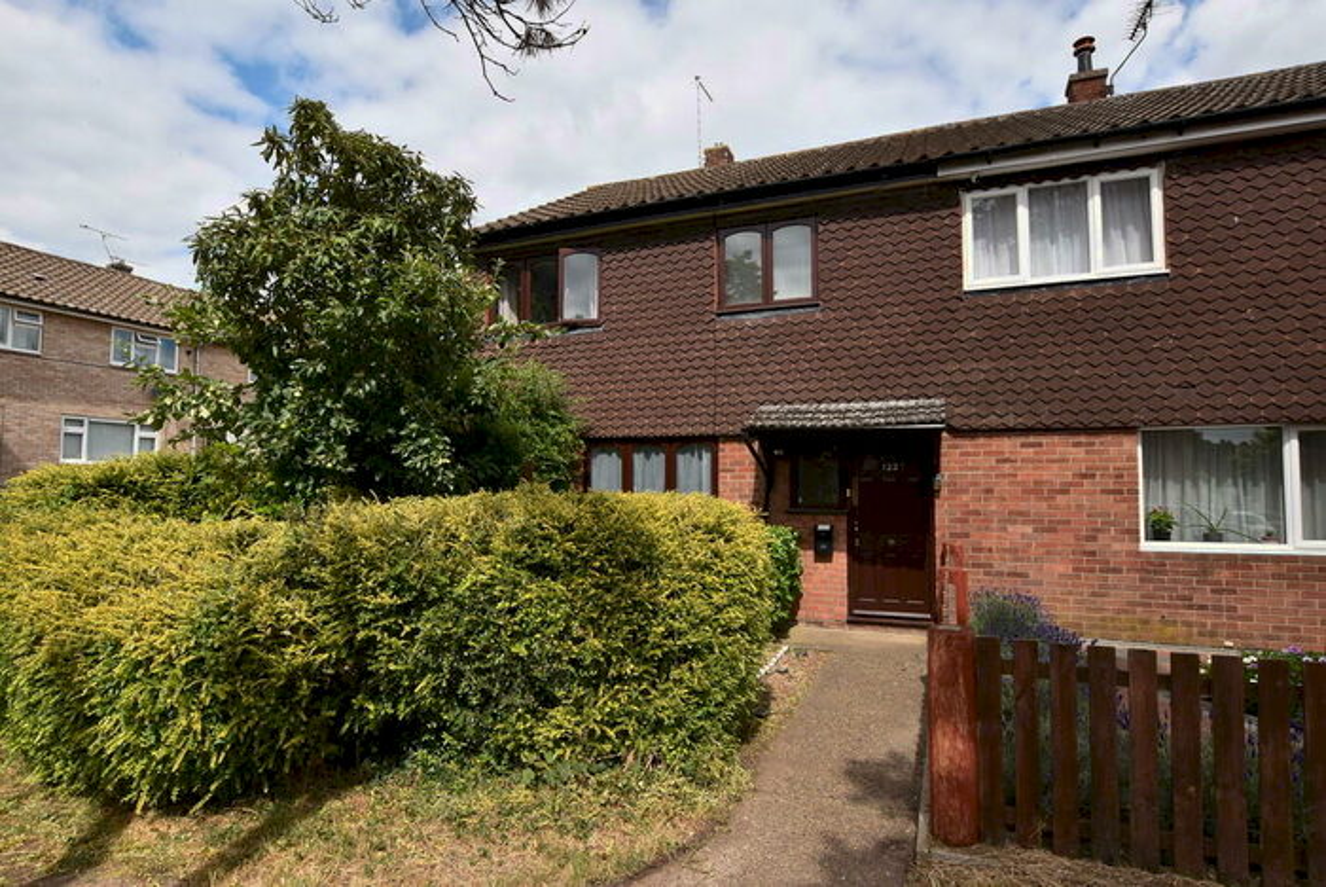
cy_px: 444
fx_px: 664
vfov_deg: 67.5
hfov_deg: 90.0
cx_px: 663
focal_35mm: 18
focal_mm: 12
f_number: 9
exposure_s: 1/320
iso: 200
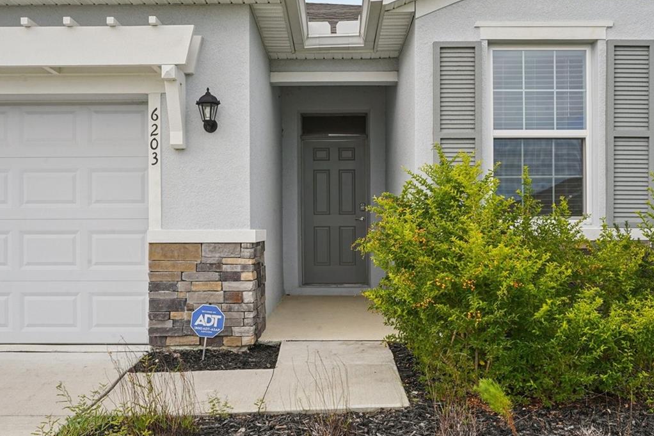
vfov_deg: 36.8
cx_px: 333
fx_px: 654
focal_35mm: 36
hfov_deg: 53.1
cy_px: 234
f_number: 18
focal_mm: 23
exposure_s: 1/30
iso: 160
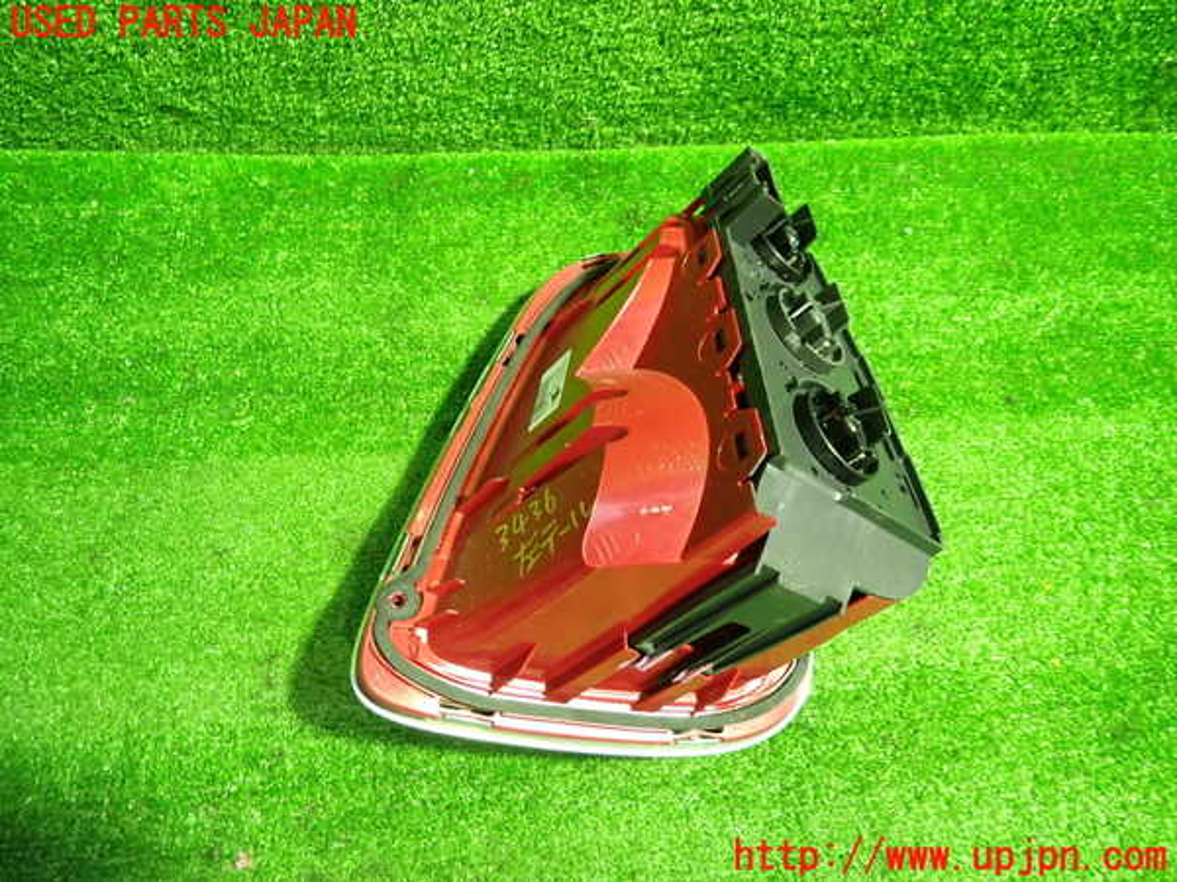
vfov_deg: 54.9
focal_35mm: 25
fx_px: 850
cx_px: 588
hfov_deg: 69.4
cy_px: 441
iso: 500
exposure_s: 1/30
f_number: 2
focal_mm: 4.5
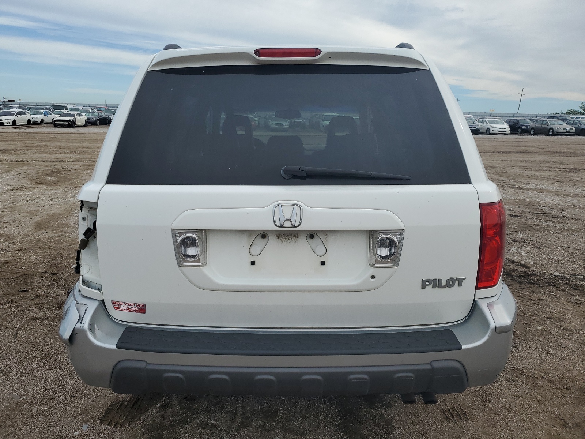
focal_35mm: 26
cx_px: 292
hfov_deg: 67.3
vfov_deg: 53.1
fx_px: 439
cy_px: 220
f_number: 1.5
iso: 50
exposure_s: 1/3333
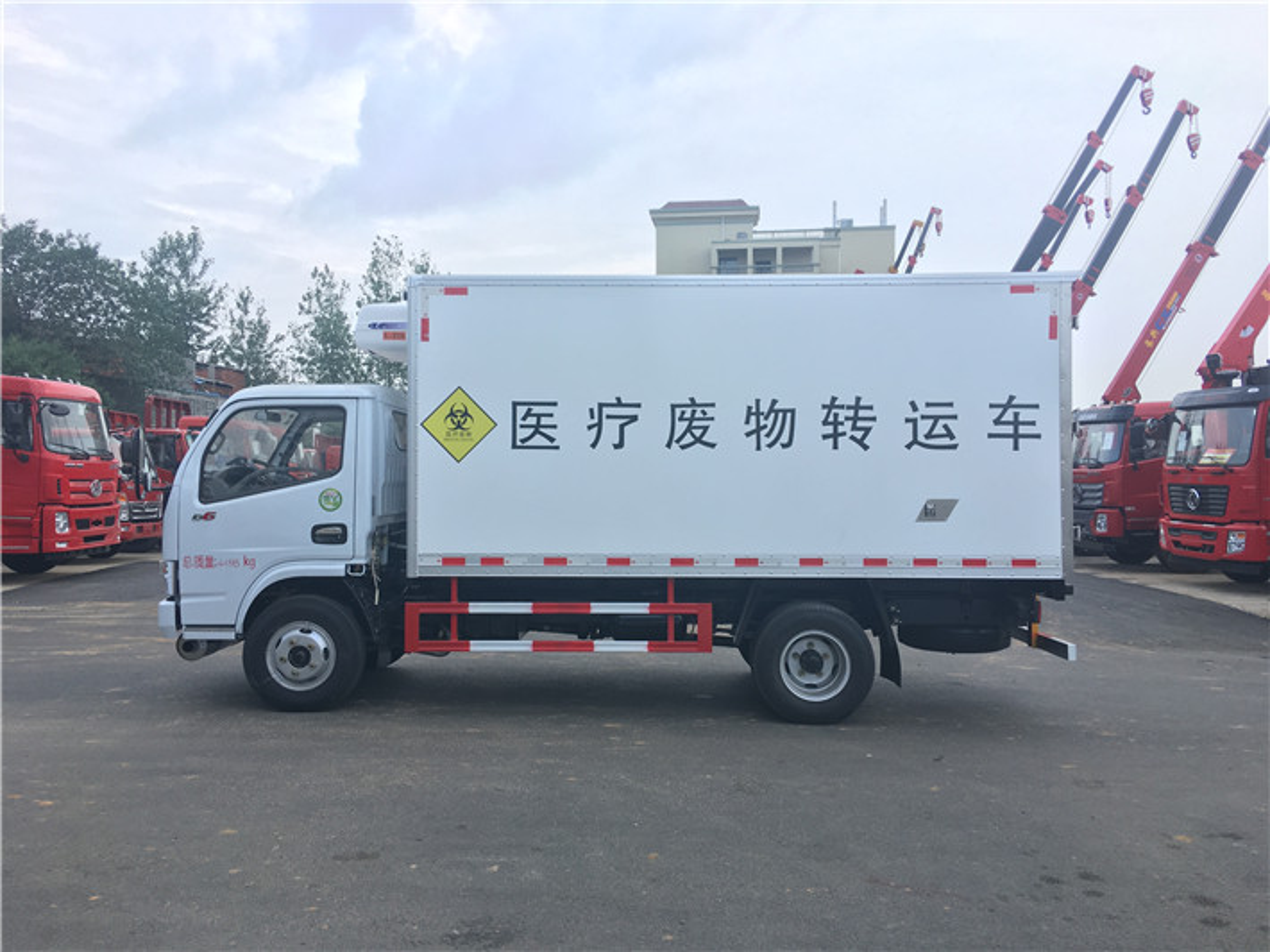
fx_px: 1064
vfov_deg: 48.2
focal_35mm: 29
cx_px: 635
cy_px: 476
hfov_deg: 61.7
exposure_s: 1/196
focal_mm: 4.15
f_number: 2.2
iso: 25
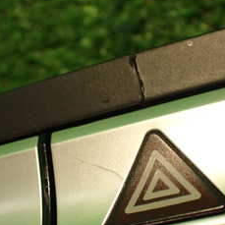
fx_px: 544
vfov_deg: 23.3
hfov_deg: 23.4
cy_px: 128
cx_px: 119
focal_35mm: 74
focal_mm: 5.79
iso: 200
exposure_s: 1/40
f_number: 2.4
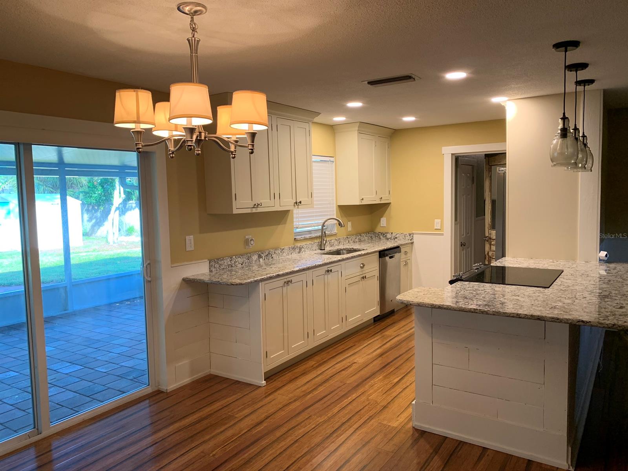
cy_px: 236
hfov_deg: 67.3
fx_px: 472
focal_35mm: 26
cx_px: 314
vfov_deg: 53.1
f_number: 1.8
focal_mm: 4.25
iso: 80
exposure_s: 1/60
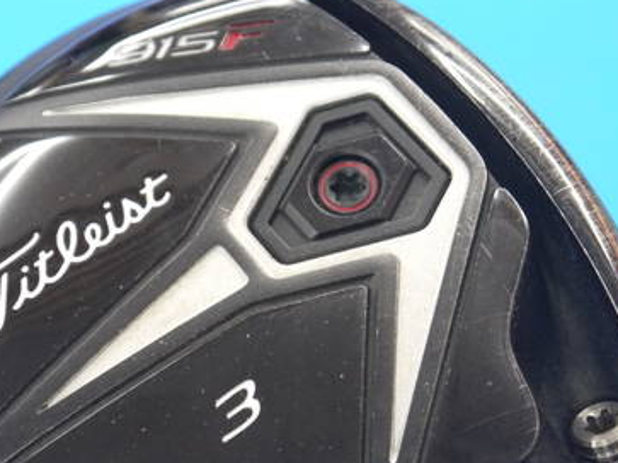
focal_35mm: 148
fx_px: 2641
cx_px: 288
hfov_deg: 13.3
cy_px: 317
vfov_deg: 10.0
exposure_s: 1/50
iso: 800
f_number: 5.6
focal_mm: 42
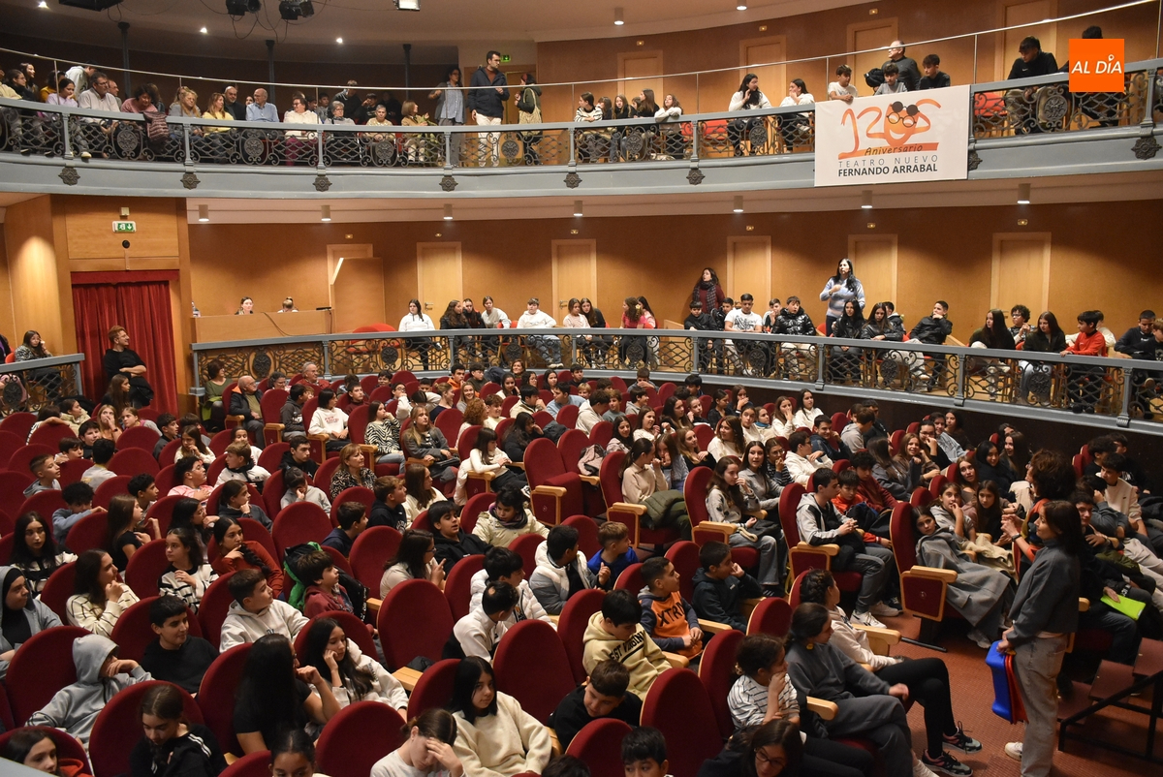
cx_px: 582
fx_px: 873
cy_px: 388
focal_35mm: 27
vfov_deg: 48.0
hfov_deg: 67.3
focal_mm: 18
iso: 3200
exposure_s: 1/60
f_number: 3.5
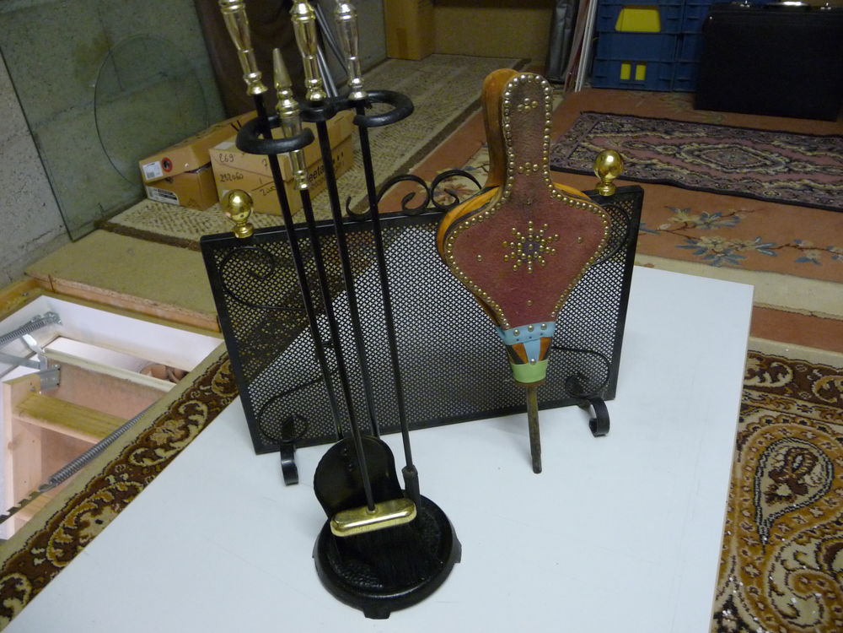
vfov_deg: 49.7
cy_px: 316
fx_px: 682
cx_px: 422
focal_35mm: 28
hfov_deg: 63.4
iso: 400
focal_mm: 4.7
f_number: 3.3
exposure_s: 1/8
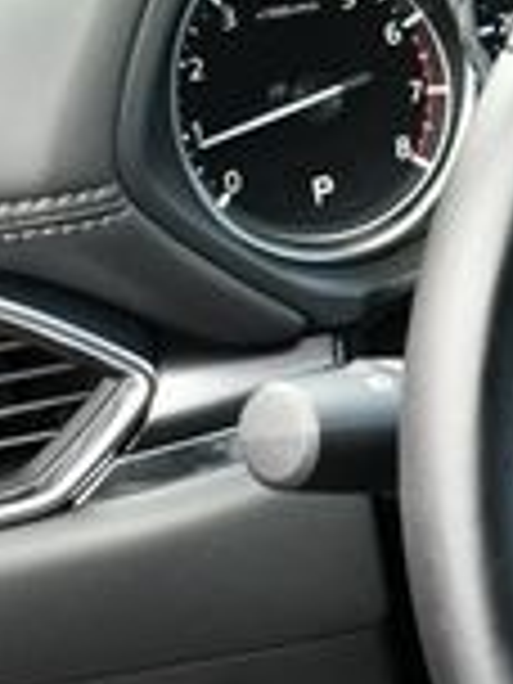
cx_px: 1364
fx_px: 3201
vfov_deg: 12.2
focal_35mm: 162
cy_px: 333
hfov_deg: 8.2
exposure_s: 1/250
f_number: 3.5
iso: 800
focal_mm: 20
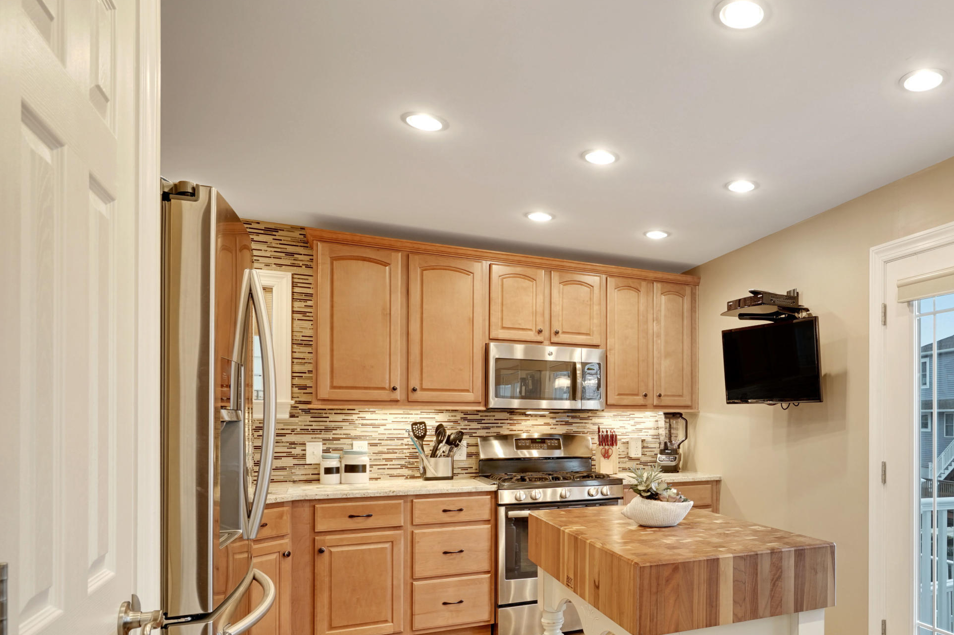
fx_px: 662
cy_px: 422
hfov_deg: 67.1
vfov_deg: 50.4
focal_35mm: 25
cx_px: 713
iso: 320
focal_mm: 16
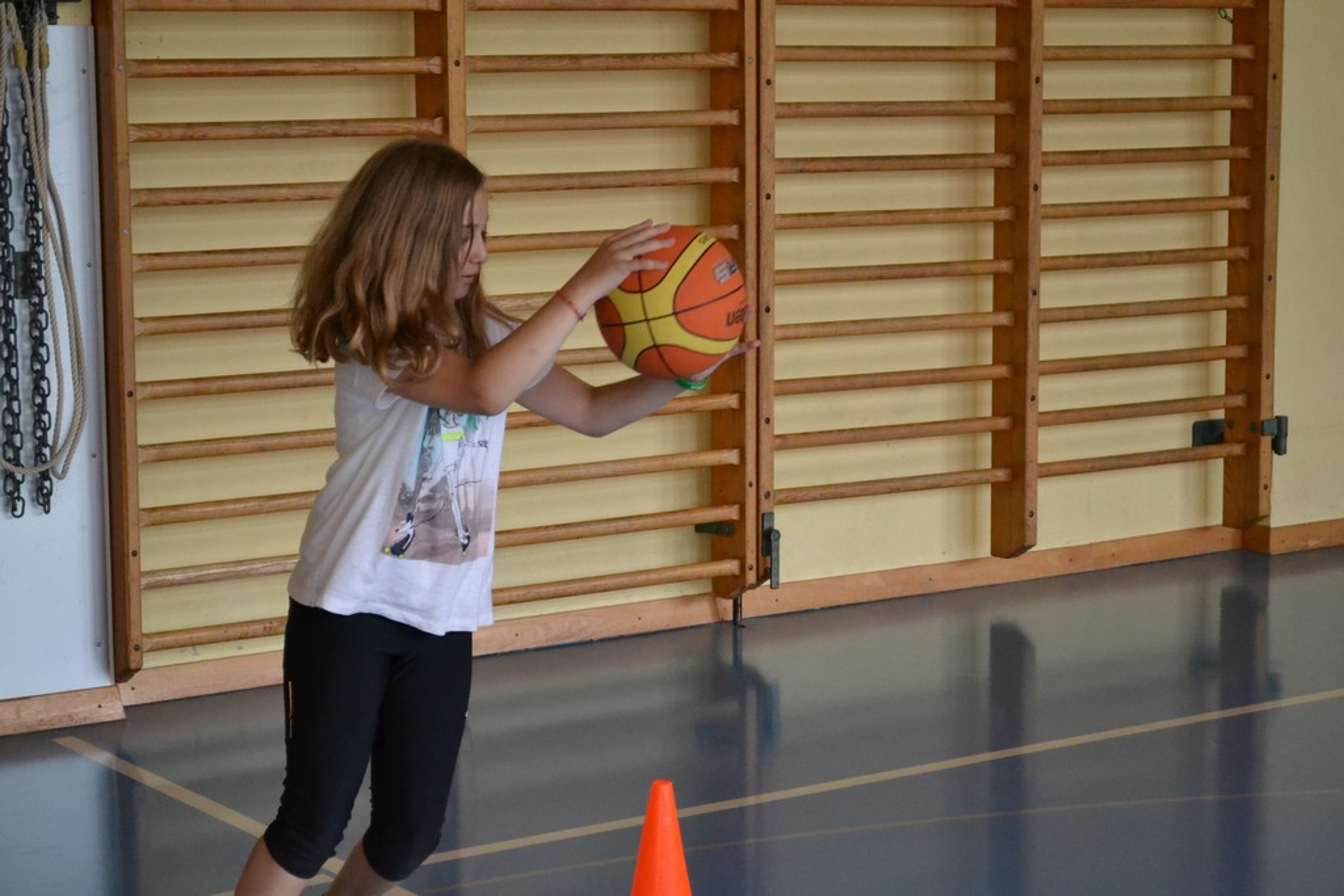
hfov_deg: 26.0
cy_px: 448
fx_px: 2912
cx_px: 672
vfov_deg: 17.5
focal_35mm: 78
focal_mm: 52
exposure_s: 1/400
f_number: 5.6
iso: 3200
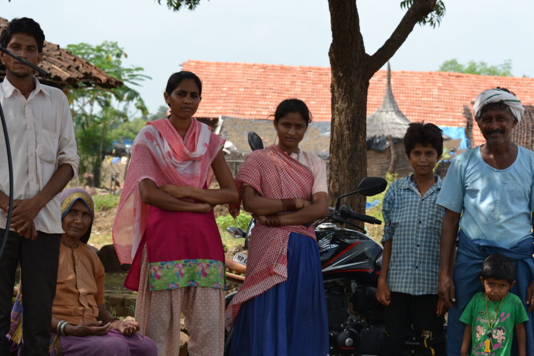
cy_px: 178
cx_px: 267
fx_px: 1558
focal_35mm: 105
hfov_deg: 19.5
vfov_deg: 13.0
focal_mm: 70
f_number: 7.1
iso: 100
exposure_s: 1/200
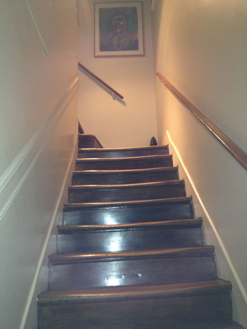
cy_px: 164
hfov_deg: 40.7
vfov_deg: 52.6
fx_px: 333
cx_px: 124
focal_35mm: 35
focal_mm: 4.28
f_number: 2.4
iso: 250
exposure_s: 1/16
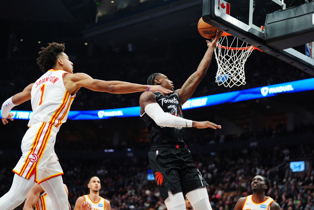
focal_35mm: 70
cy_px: 105
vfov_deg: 19.5
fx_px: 611
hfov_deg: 28.8
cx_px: 157
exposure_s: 1/2000
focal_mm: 70
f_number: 2.8
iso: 4000
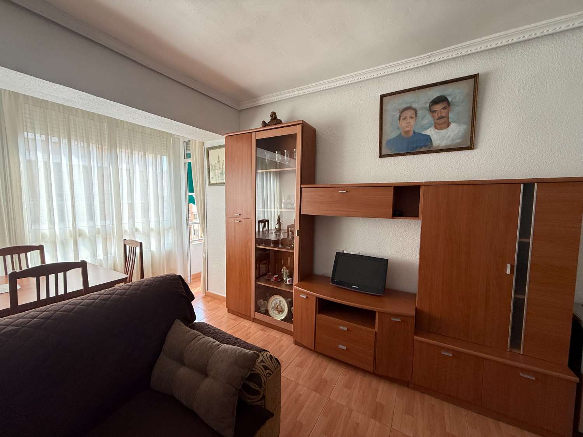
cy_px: 218
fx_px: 236
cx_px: 292
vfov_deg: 85.7
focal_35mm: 14
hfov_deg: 102.1
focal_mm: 2.22
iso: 100
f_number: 2.2
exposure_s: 1/99
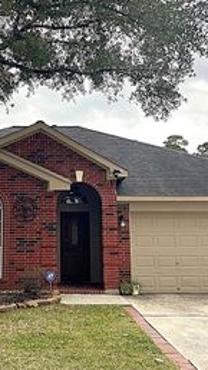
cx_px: 50
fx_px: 540
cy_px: 163
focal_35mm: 55
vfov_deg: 37.8
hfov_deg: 21.6
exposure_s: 1/2513
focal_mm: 5.7
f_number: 1.5
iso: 50
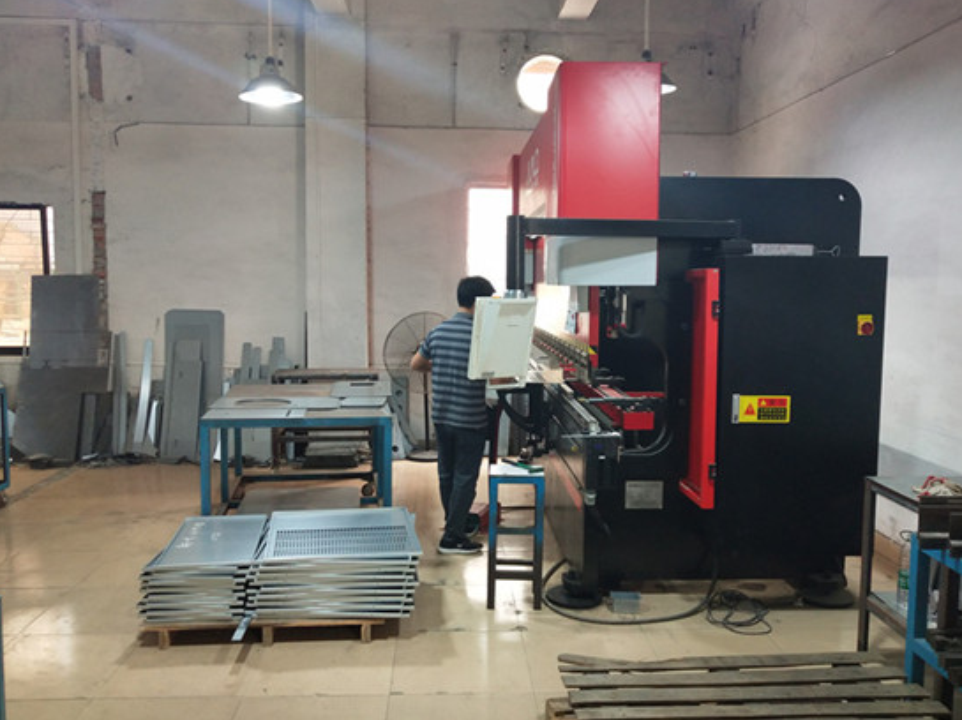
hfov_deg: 55.4
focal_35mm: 33
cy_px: 357
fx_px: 916
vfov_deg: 42.9
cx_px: 478
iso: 180
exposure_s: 1/50
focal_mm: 3.95
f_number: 1.8
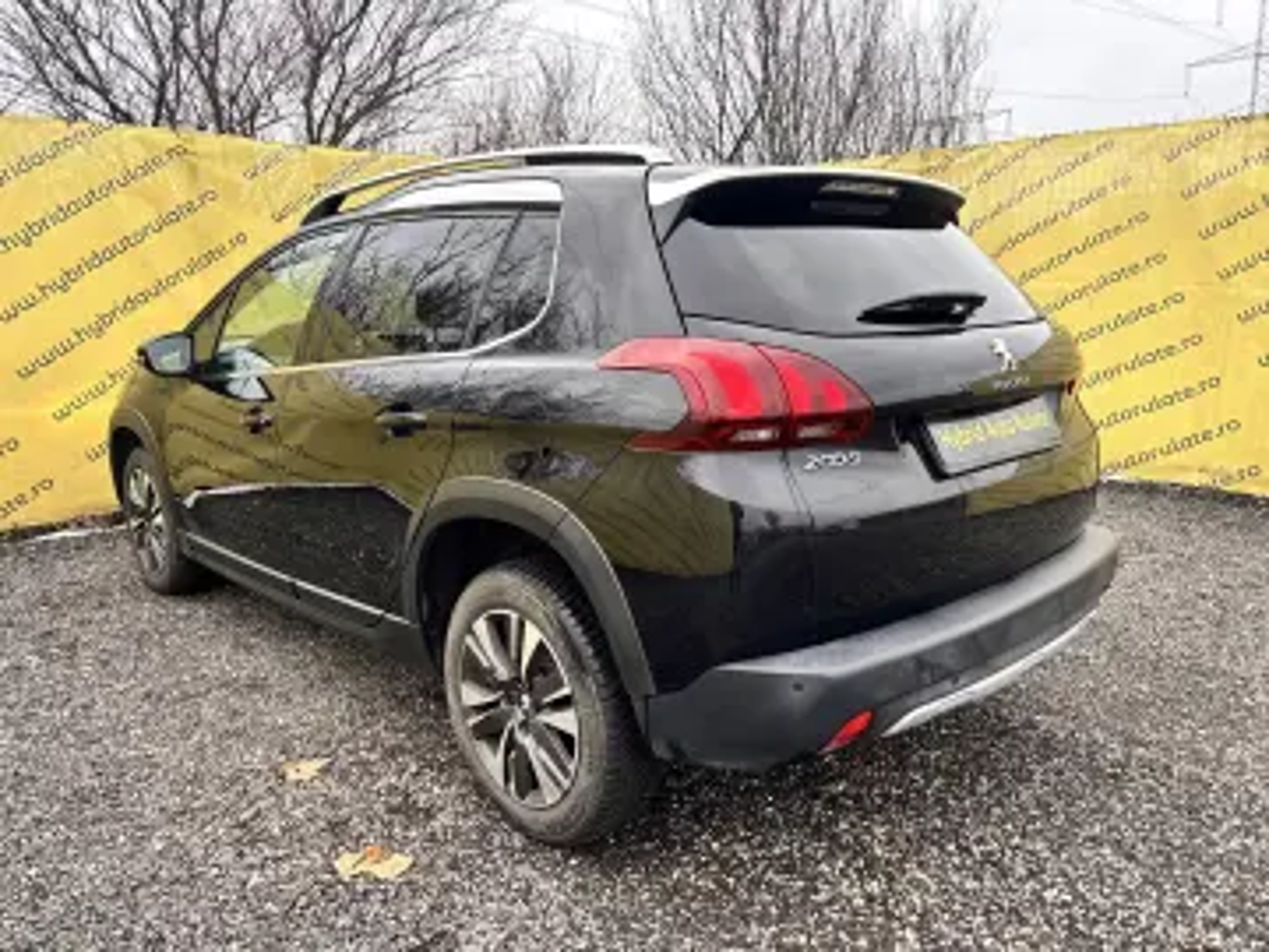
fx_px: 953
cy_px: 476
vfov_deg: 53.1
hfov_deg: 67.3
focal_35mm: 26
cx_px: 634
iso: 50
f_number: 1.6
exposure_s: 1/597
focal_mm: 5.96
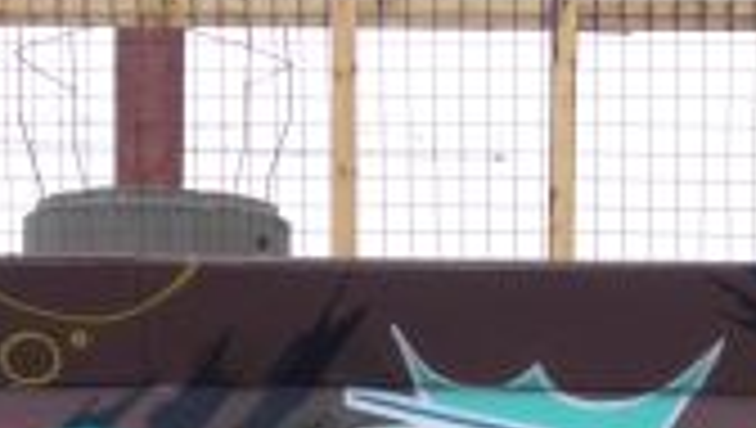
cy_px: 773
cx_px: 432
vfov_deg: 11.9
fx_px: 1887
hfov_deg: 22.6
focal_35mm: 94
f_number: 2.2
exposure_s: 1/125
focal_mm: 6
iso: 80
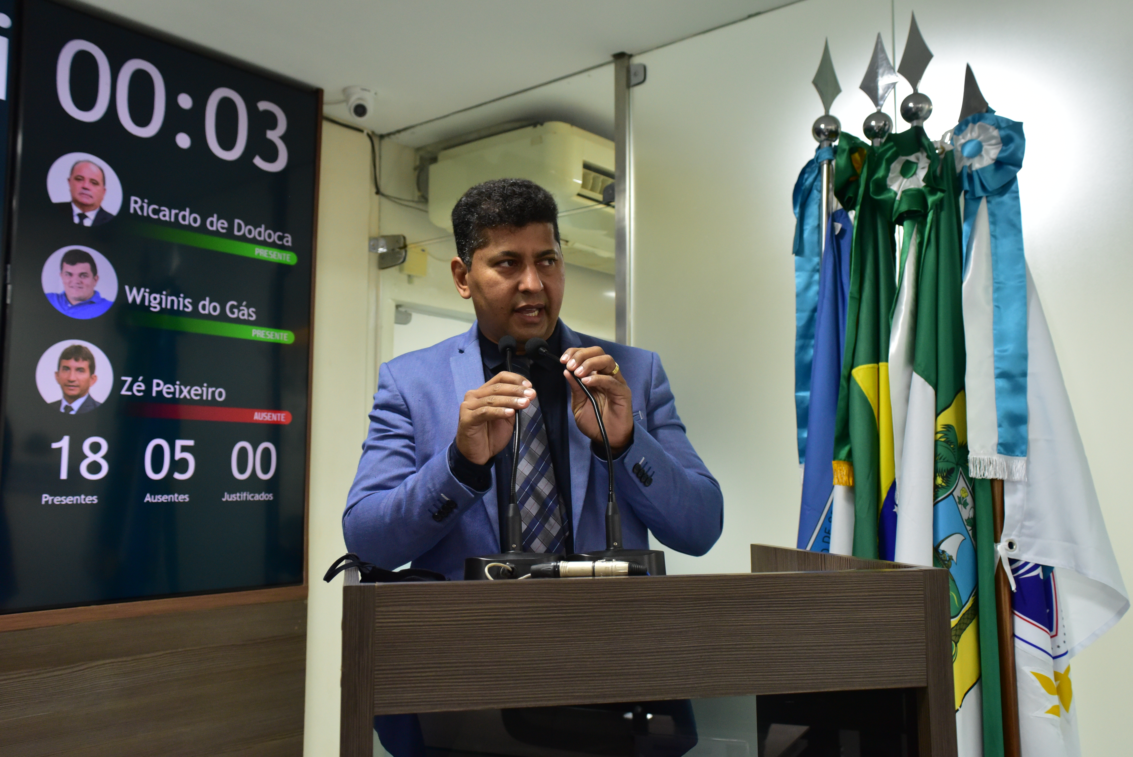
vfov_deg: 41.1
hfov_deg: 58.7
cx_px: 566
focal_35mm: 32
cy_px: 378
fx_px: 1007
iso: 2500
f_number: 3.5
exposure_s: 1/80
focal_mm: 32
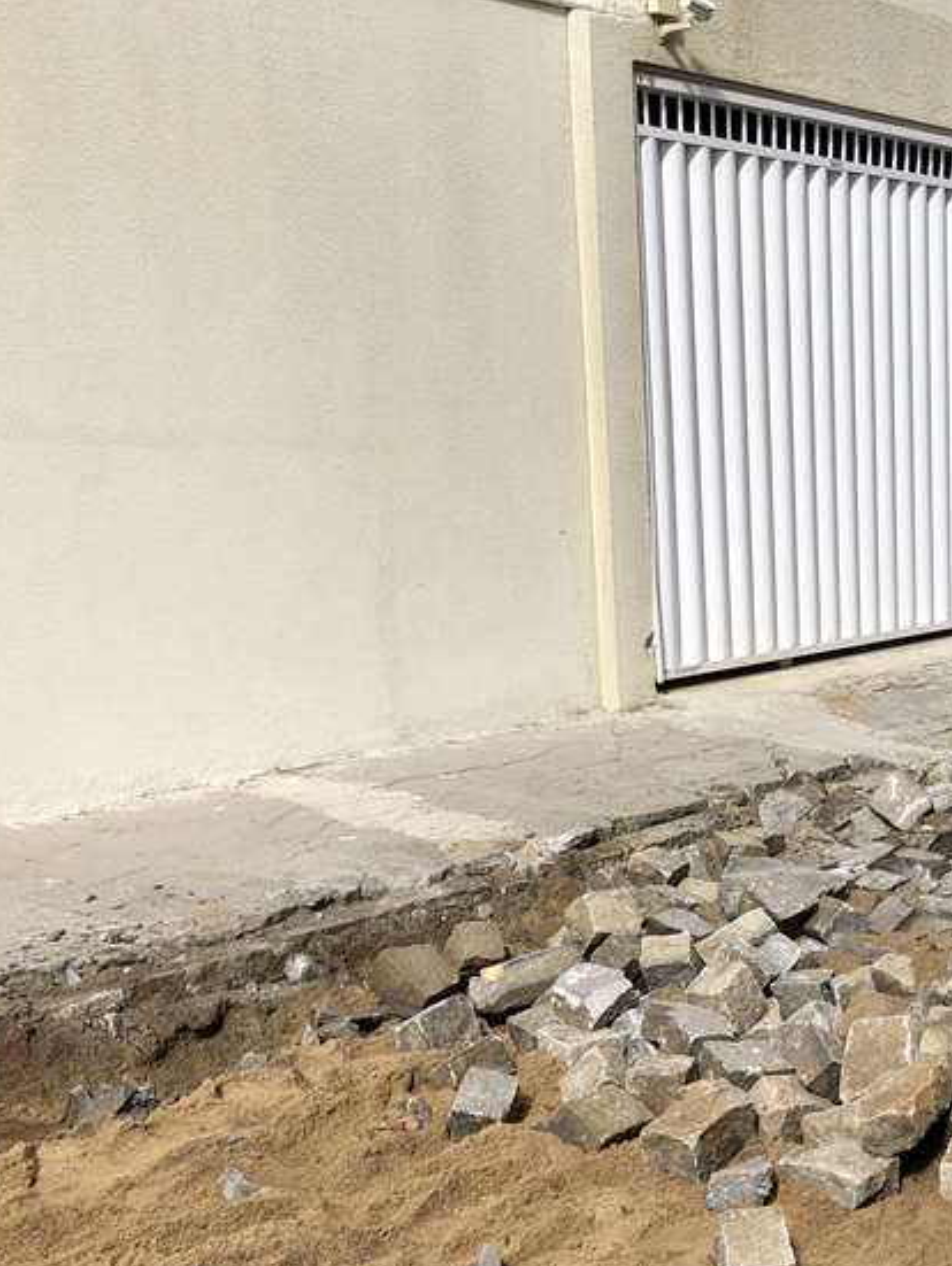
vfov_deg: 36.4
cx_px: 1037
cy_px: 841
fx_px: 1905
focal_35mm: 52
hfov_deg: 26.0
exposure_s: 1/1263
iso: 20
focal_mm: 3.99
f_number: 1.8
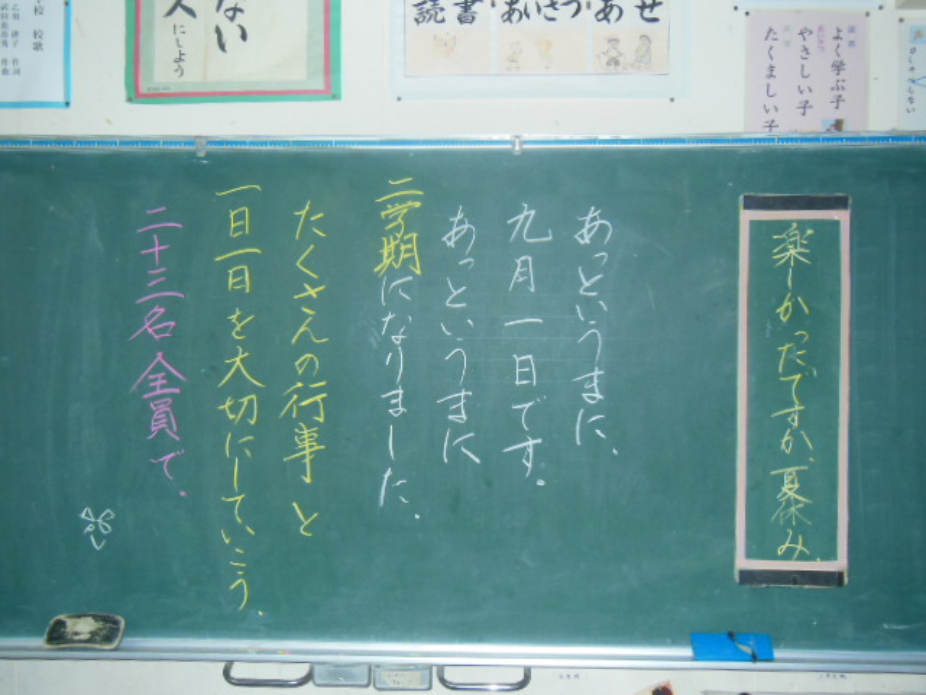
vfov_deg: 36.8
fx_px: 1043
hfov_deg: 47.9
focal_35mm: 39
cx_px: 463
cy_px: 348
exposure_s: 1/30
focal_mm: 6.9
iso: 640
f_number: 4.1
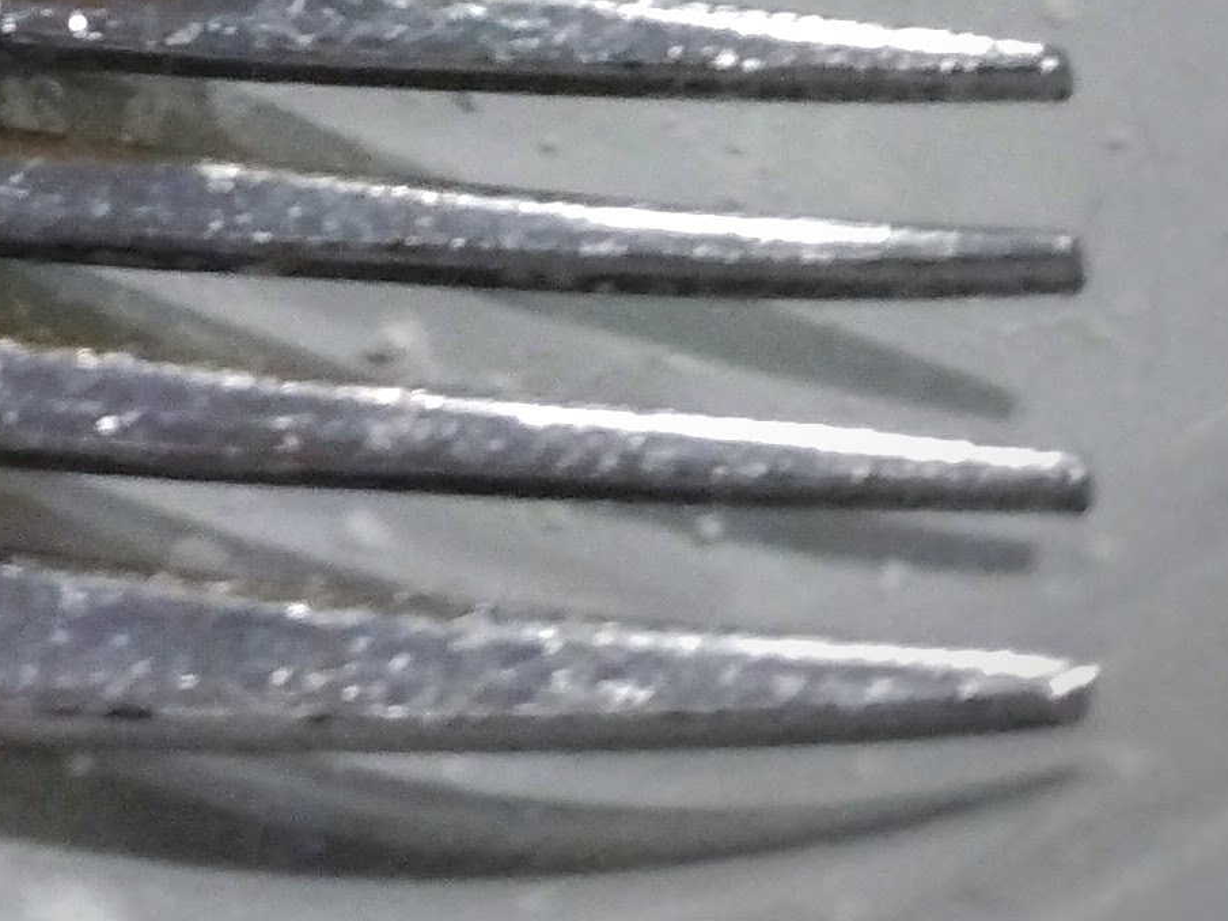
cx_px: -818
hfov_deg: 18.0
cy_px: -916
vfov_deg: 13.7
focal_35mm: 92
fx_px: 3264
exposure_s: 1/30
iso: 628
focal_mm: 3.54
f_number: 2
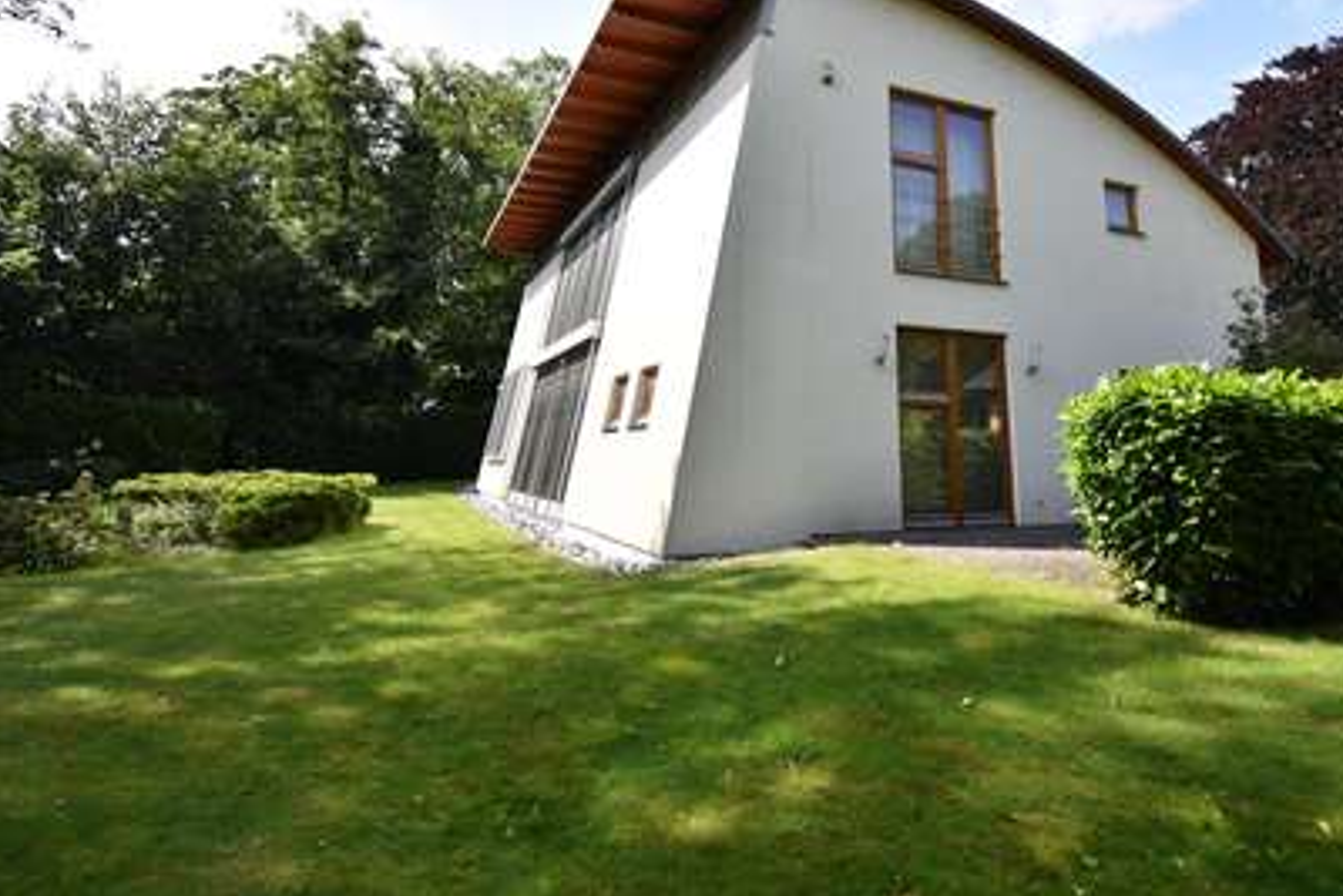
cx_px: 713
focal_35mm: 19
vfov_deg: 63.8
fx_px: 709
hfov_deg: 86.8
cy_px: 342
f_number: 4.5
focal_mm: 10
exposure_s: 1/320
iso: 100
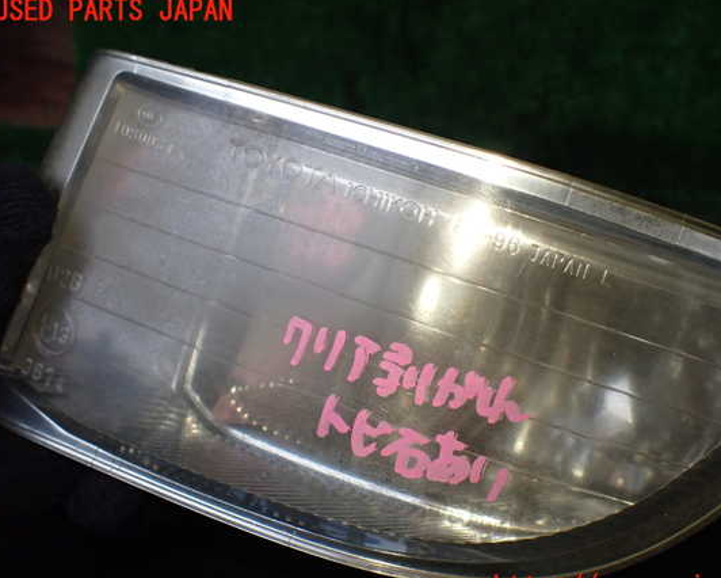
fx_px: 704
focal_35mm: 33
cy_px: 300
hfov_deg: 54.1
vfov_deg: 44.6
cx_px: 393
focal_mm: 5.4
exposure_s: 1/125
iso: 400
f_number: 2.3
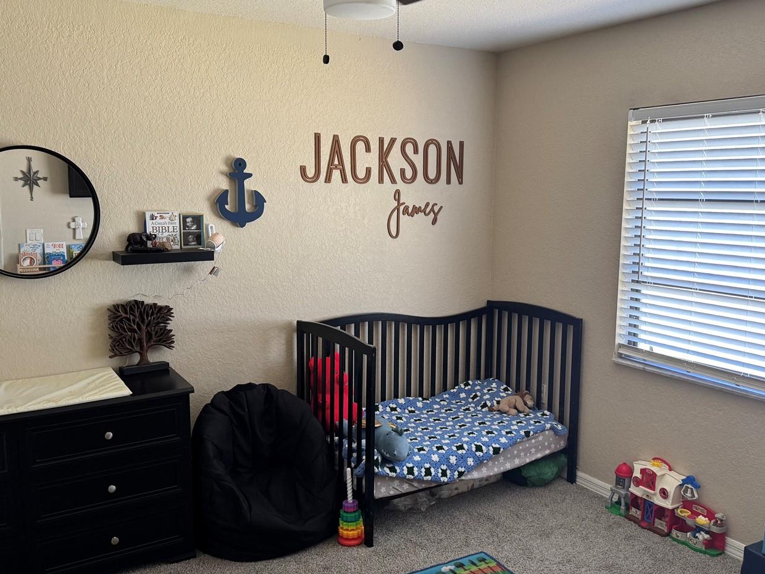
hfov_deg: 58.4
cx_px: 386
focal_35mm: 31
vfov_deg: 45.4
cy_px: 302
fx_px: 685
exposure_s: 1/63
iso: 200
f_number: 1.78
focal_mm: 6.76
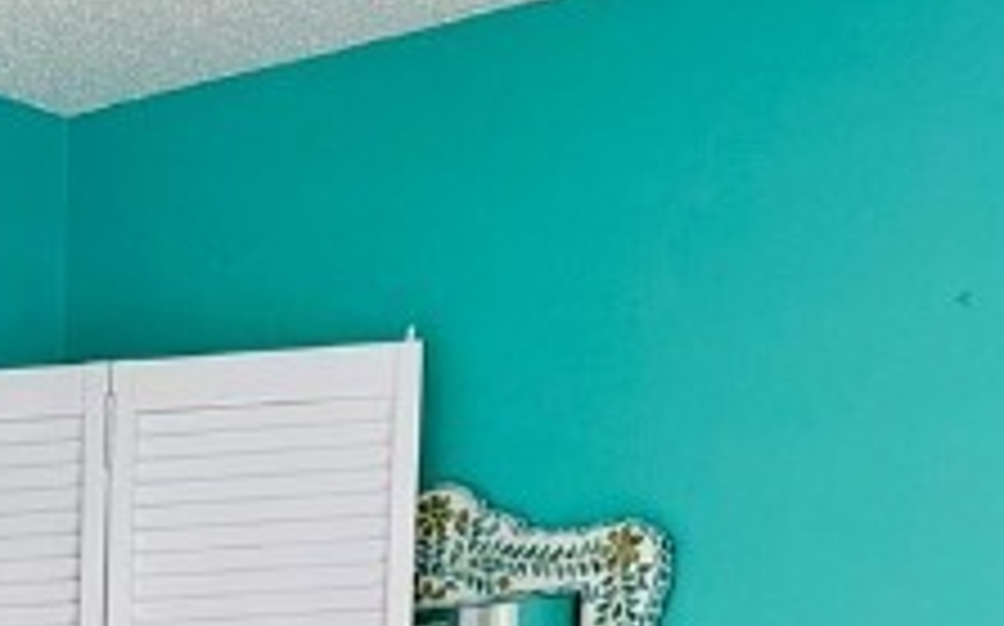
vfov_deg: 9.7
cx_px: -567
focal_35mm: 117
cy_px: 1572
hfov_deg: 16.1
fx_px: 3199
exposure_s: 1/120
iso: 160
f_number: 1.78
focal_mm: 6.76
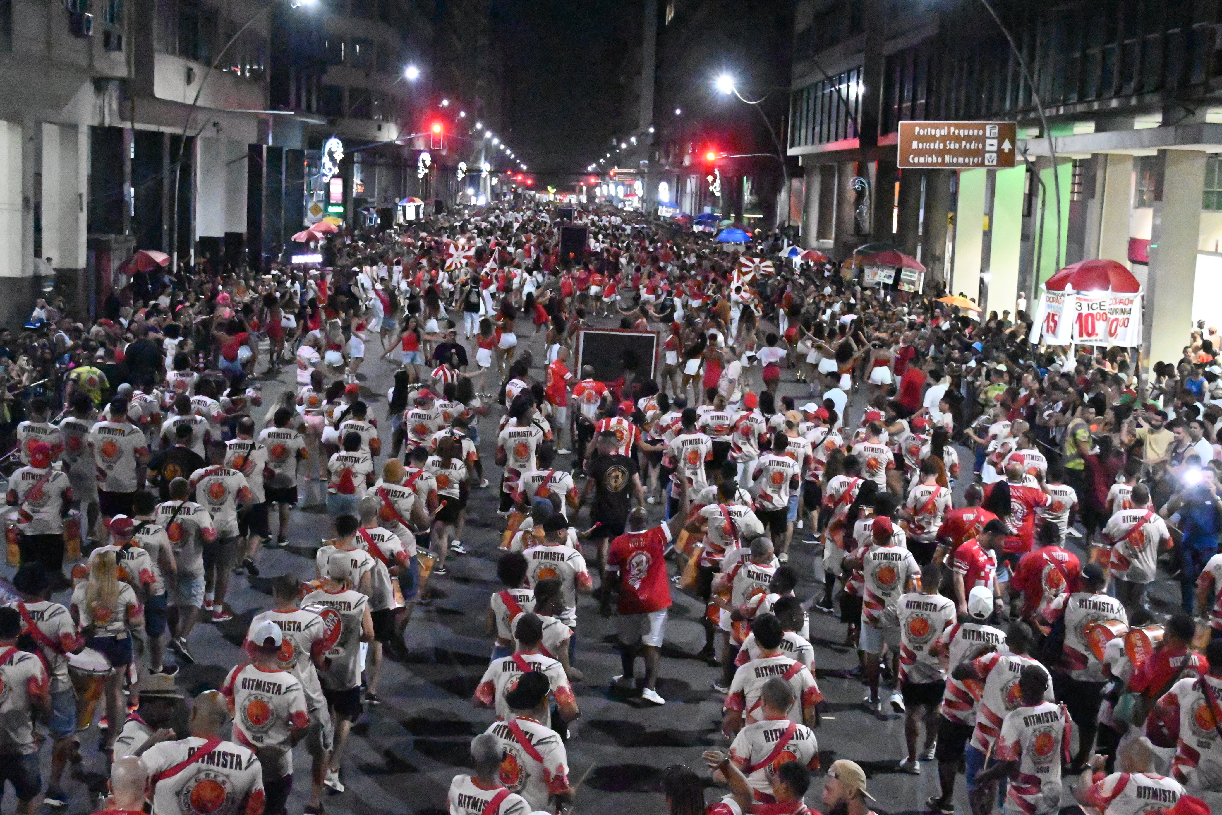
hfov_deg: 38.9
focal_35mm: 51
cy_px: 408
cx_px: 611
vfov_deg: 26.5
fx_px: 1731
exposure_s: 1/320
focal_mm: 34
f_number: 5.6
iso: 51200
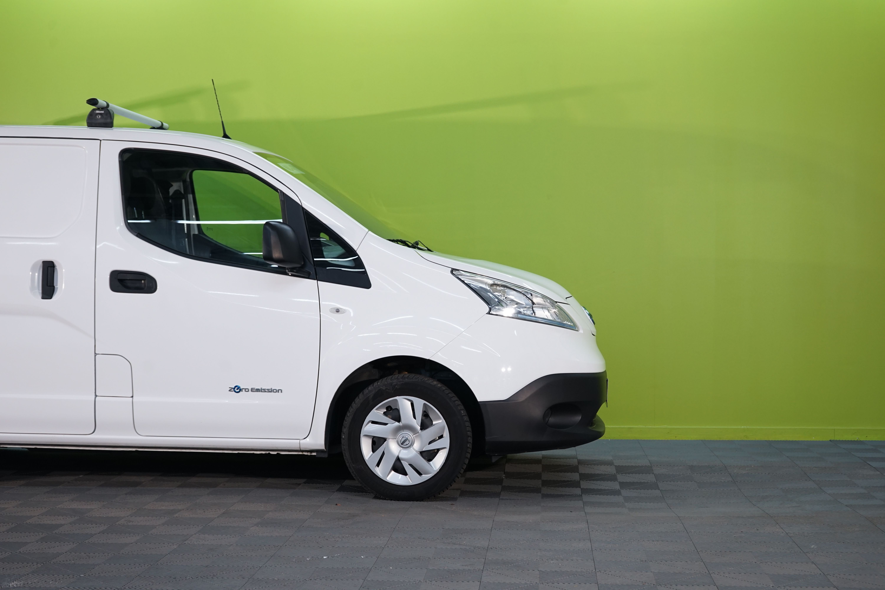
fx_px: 1352
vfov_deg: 24.6
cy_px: 295
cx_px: 442
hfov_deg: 36.2
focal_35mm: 55
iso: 640
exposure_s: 1/25
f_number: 6.3
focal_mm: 55
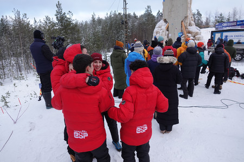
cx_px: 122
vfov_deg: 53.1
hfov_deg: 73.7
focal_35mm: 24
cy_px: 81
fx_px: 163
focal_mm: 8.8
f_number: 2.4
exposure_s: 1/500
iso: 100
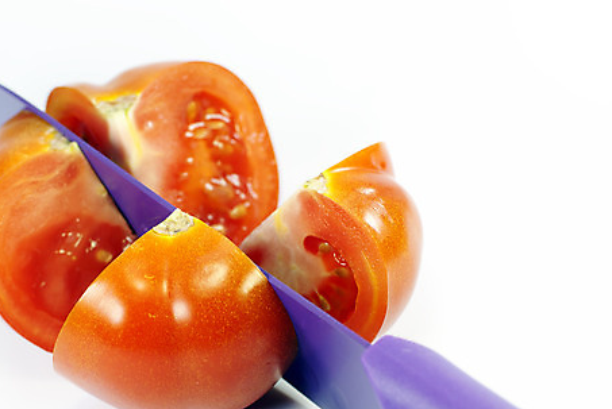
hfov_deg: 20.6
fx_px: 1685
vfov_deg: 13.8
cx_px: 246
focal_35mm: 99
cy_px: 248
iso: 200
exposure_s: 1/125
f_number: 5.6
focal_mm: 50
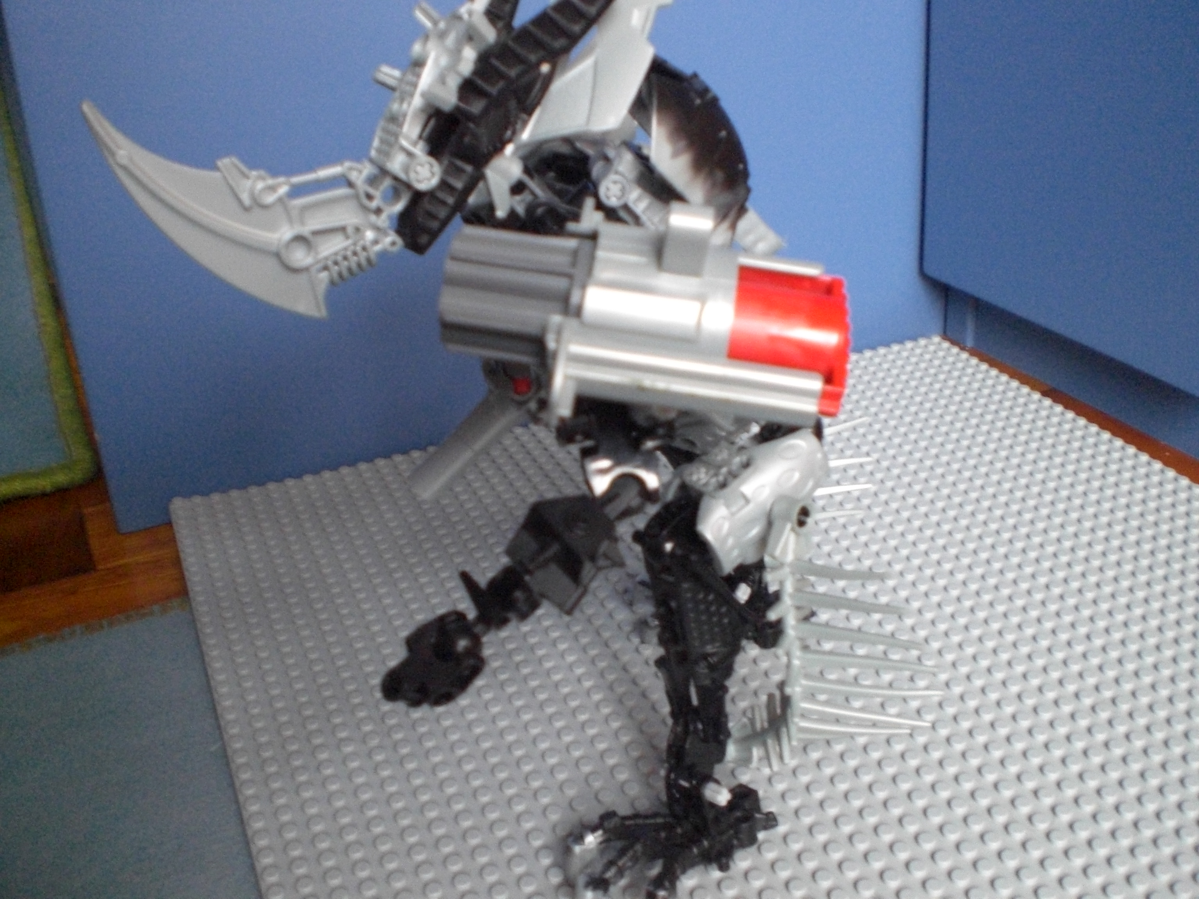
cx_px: 600
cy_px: 450
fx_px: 1316
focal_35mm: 38
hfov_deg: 49.0
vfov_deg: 37.7
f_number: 3.1
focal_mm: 6.3
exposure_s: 1/100
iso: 400
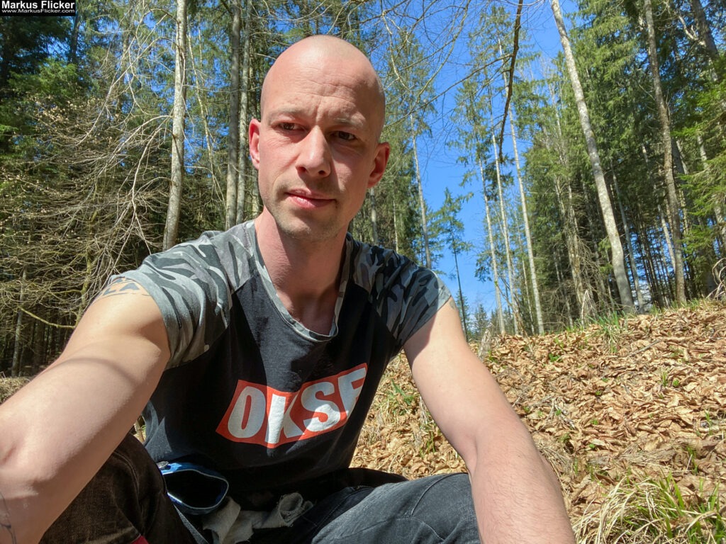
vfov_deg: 58.9
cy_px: 272
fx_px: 482
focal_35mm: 23
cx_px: 363
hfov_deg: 73.9
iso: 25
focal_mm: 2.71
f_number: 2.2
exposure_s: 1/500
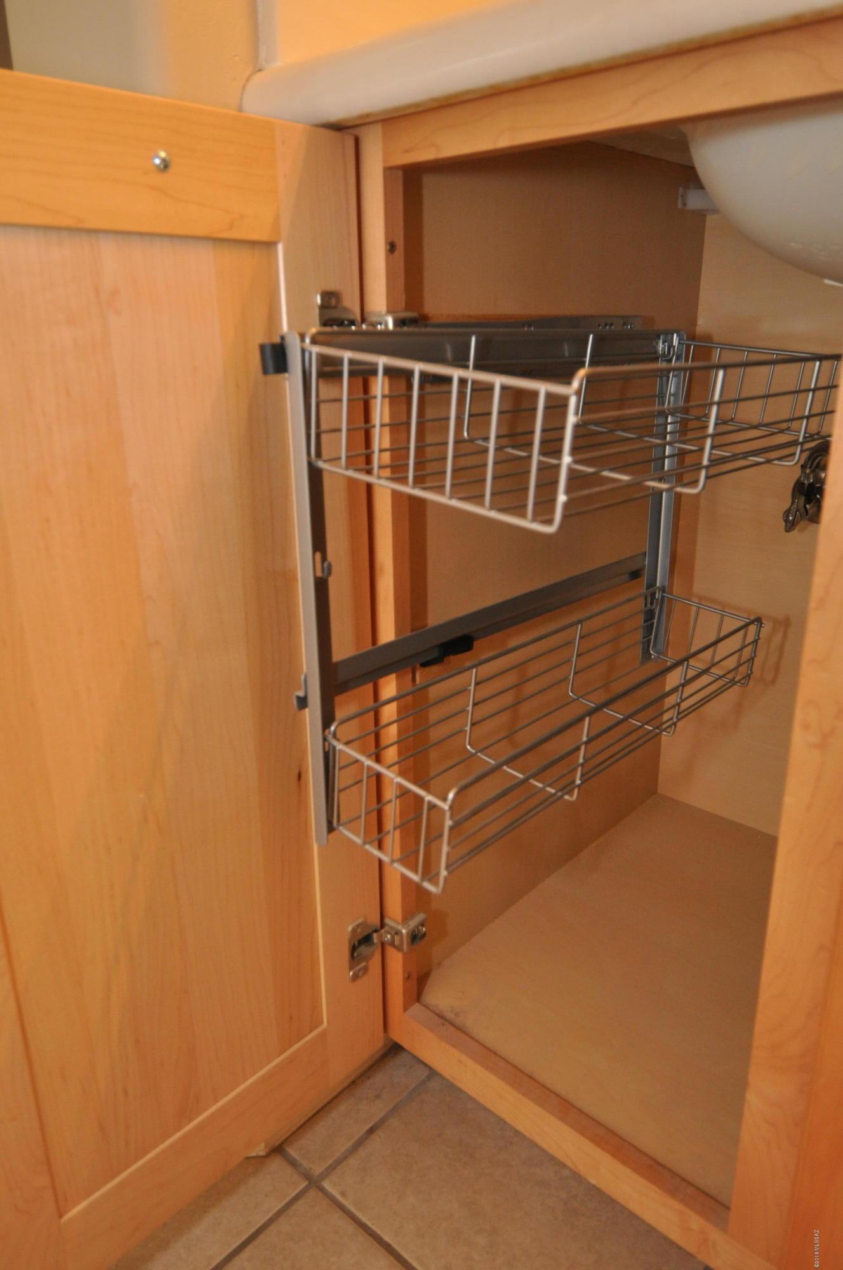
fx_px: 845
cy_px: 635
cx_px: 422
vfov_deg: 73.8
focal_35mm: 24
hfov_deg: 53.0
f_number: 4
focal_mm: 16
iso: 800
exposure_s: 1/60
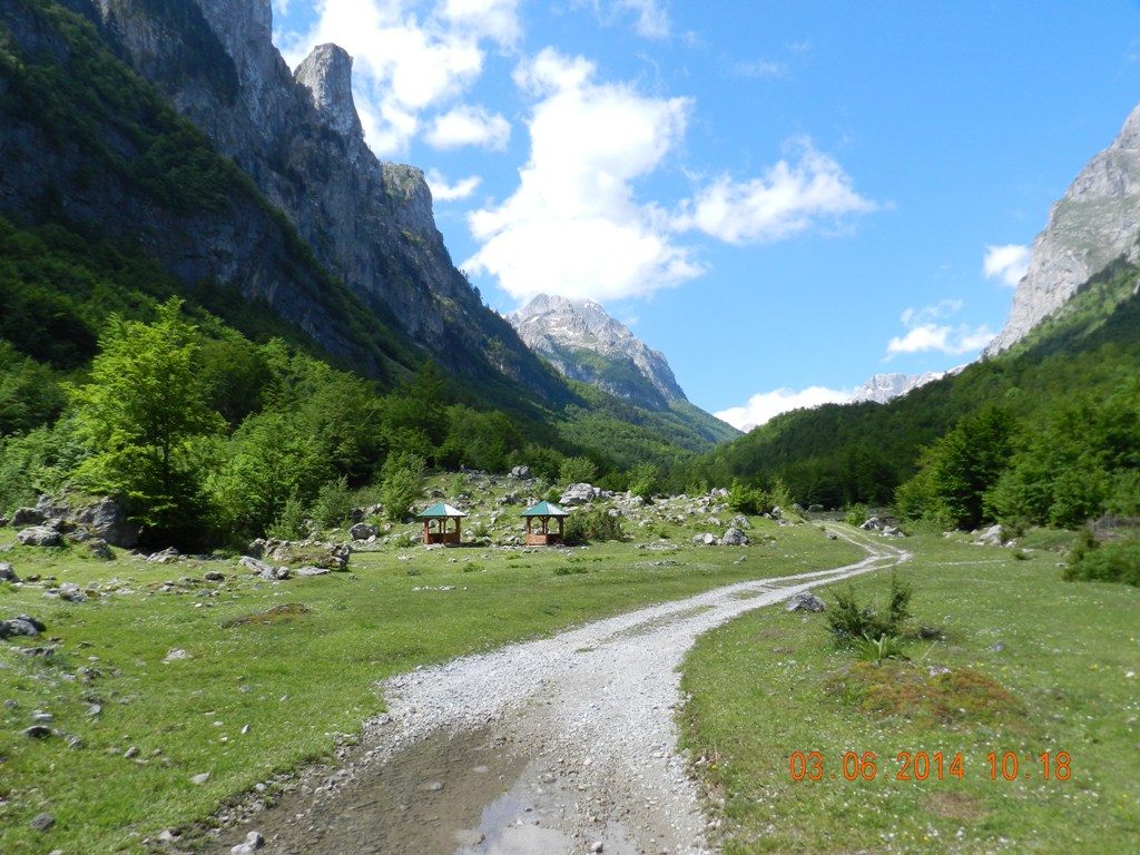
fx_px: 922
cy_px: 428
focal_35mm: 28
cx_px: 570
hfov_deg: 63.4
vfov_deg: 49.7
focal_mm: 5
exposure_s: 1/1000
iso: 160
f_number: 3.6
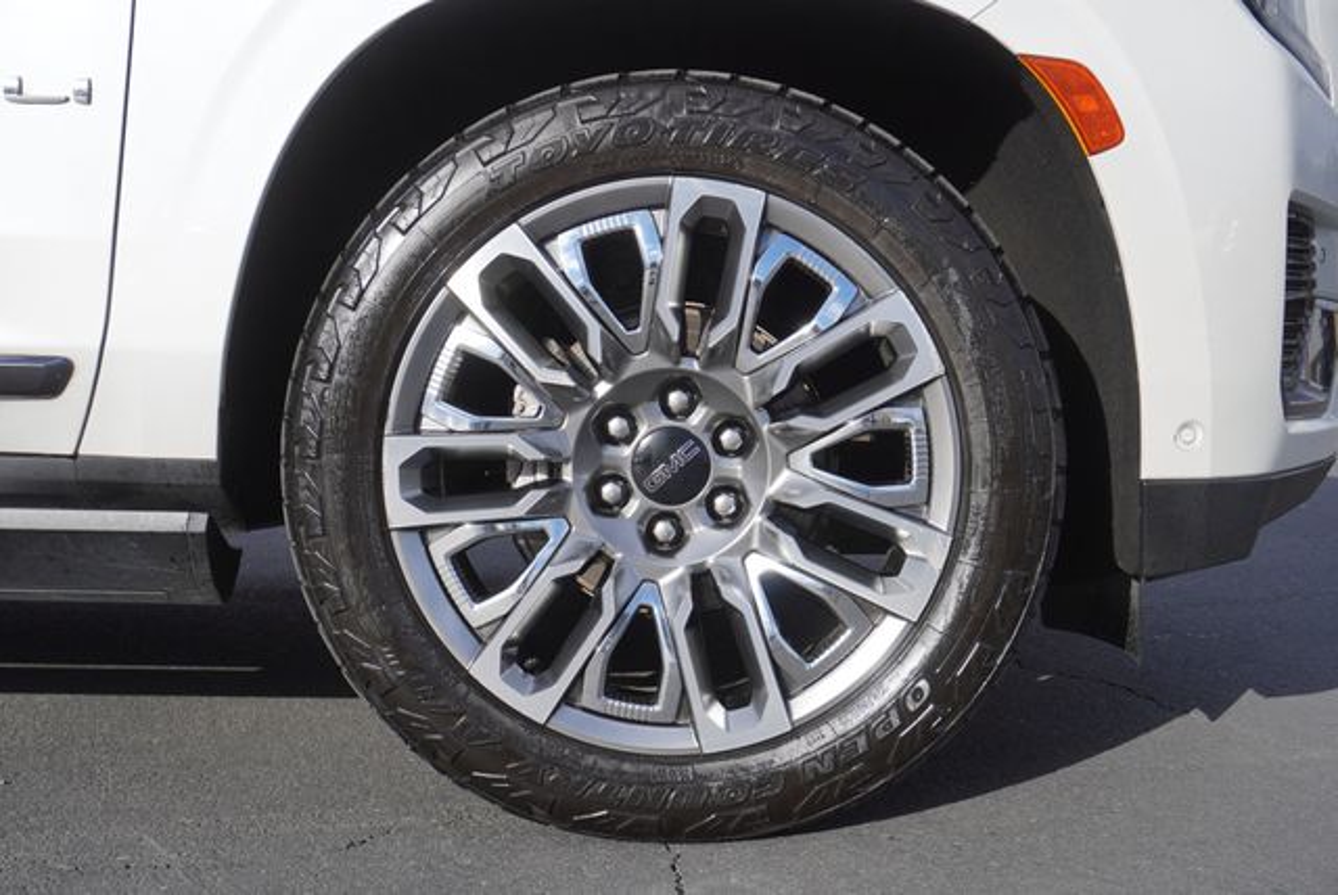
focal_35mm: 40
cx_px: 669
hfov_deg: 47.9
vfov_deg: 33.1
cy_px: 448
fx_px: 1507
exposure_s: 1/400
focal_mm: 27
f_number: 7.1
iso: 100
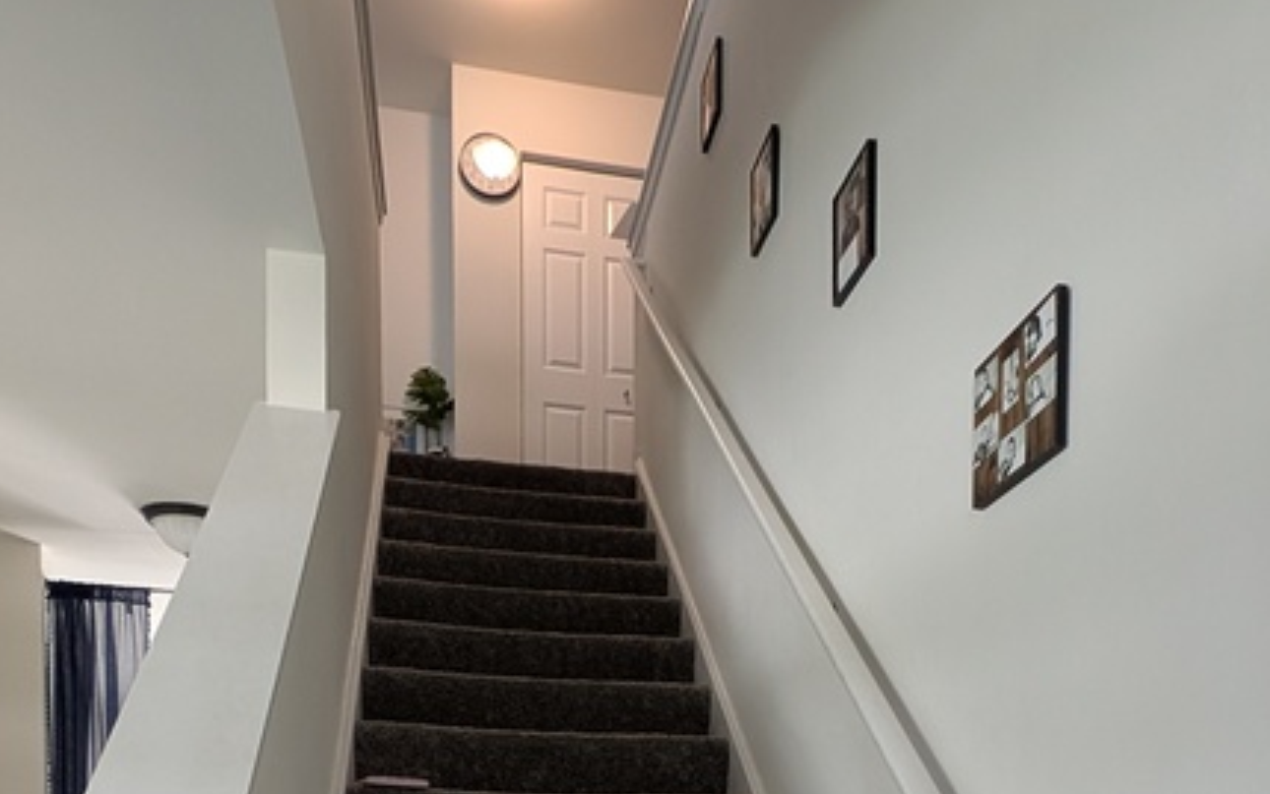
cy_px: 945
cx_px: 728
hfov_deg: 59.4
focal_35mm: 32
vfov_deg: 32.7
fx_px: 1108
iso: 282
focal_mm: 2.23
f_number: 1.95
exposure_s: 1/54
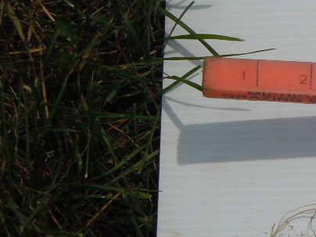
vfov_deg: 7.6
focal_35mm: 195
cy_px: 167
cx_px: 375
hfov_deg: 10.0
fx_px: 1780
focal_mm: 13.9
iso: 100
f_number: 8.6
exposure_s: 1/500
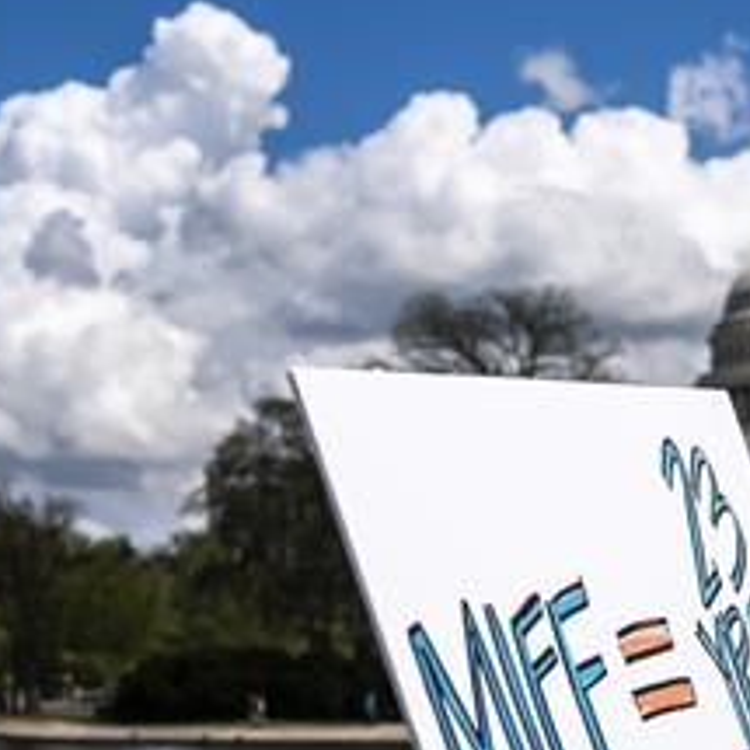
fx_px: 2206
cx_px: 750
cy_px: 633
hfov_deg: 18.8
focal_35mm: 90
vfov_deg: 19.0
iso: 320
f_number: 3.5
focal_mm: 35
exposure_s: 1/16000
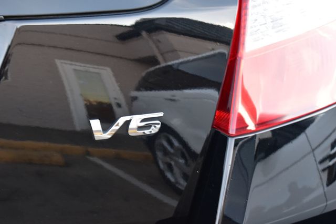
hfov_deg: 24.6
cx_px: 168
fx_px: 770
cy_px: 112
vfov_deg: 16.5
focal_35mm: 82
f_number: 7.1
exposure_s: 1/25
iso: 400
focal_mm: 55
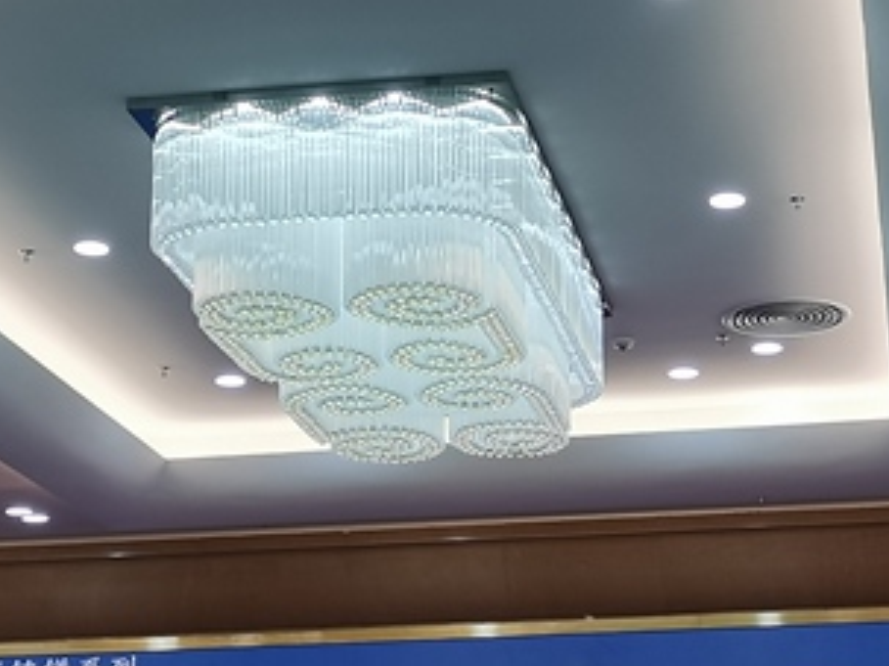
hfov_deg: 20.6
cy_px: 499
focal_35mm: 95
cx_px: 528
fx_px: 2439
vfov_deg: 15.5
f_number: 1.8
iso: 50
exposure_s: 1/127
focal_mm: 5.58
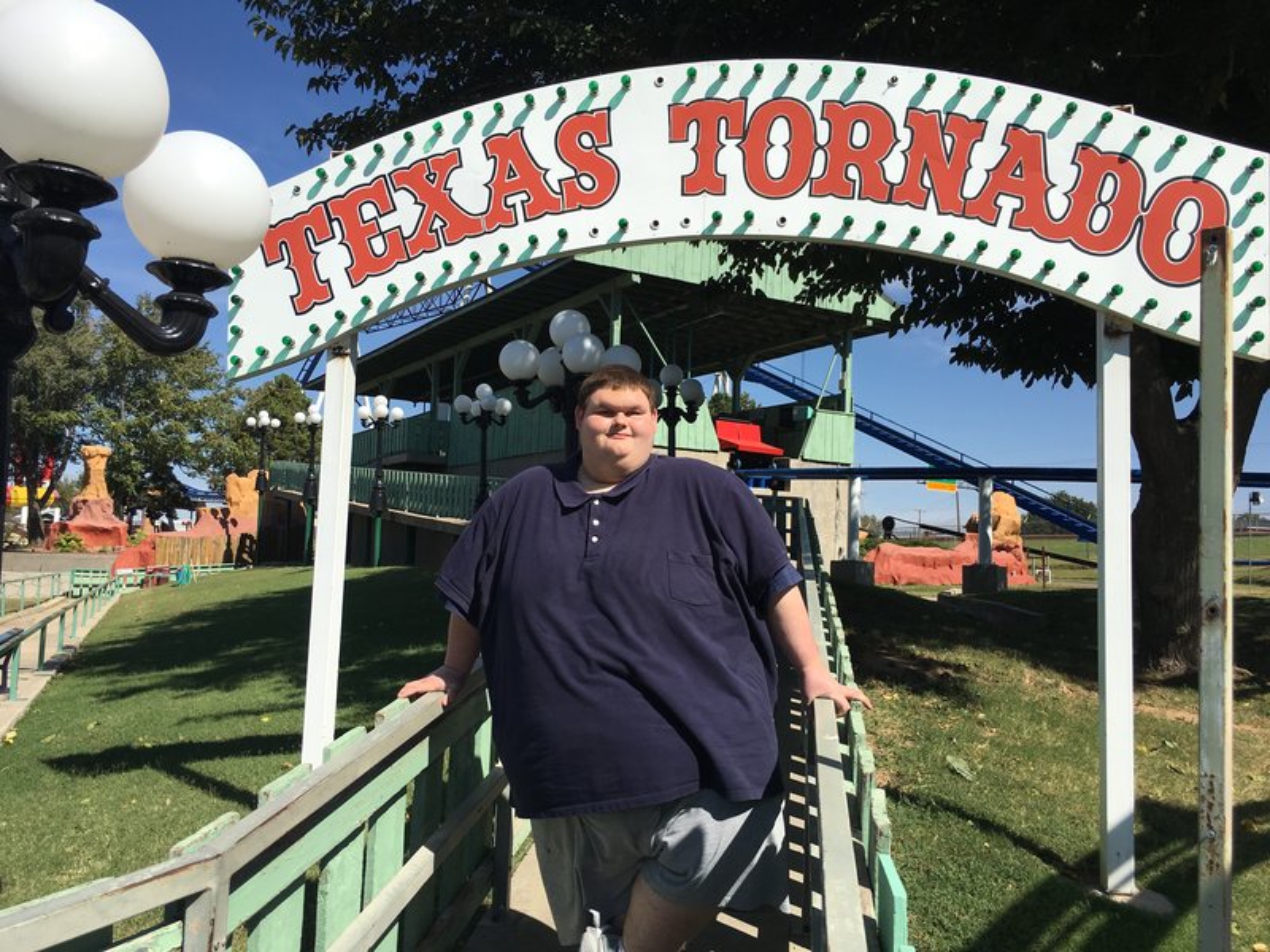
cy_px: 476
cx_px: 635
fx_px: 1064
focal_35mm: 29
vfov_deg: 48.2
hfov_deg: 61.7
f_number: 2.2
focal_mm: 4.2
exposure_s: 1/2481
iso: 25
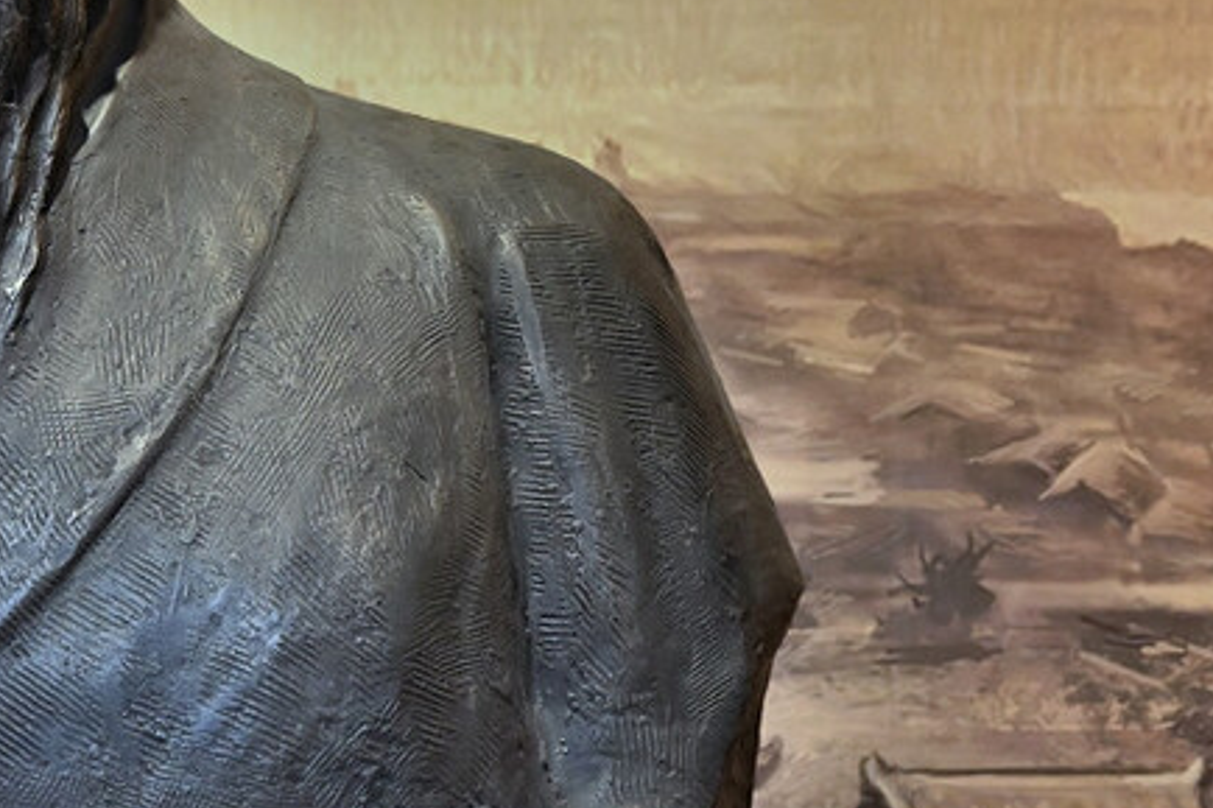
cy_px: 178
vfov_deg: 11.8
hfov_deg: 17.2
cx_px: -59
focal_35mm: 116
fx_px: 3907
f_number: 4
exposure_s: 1/125
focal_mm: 42
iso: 4000
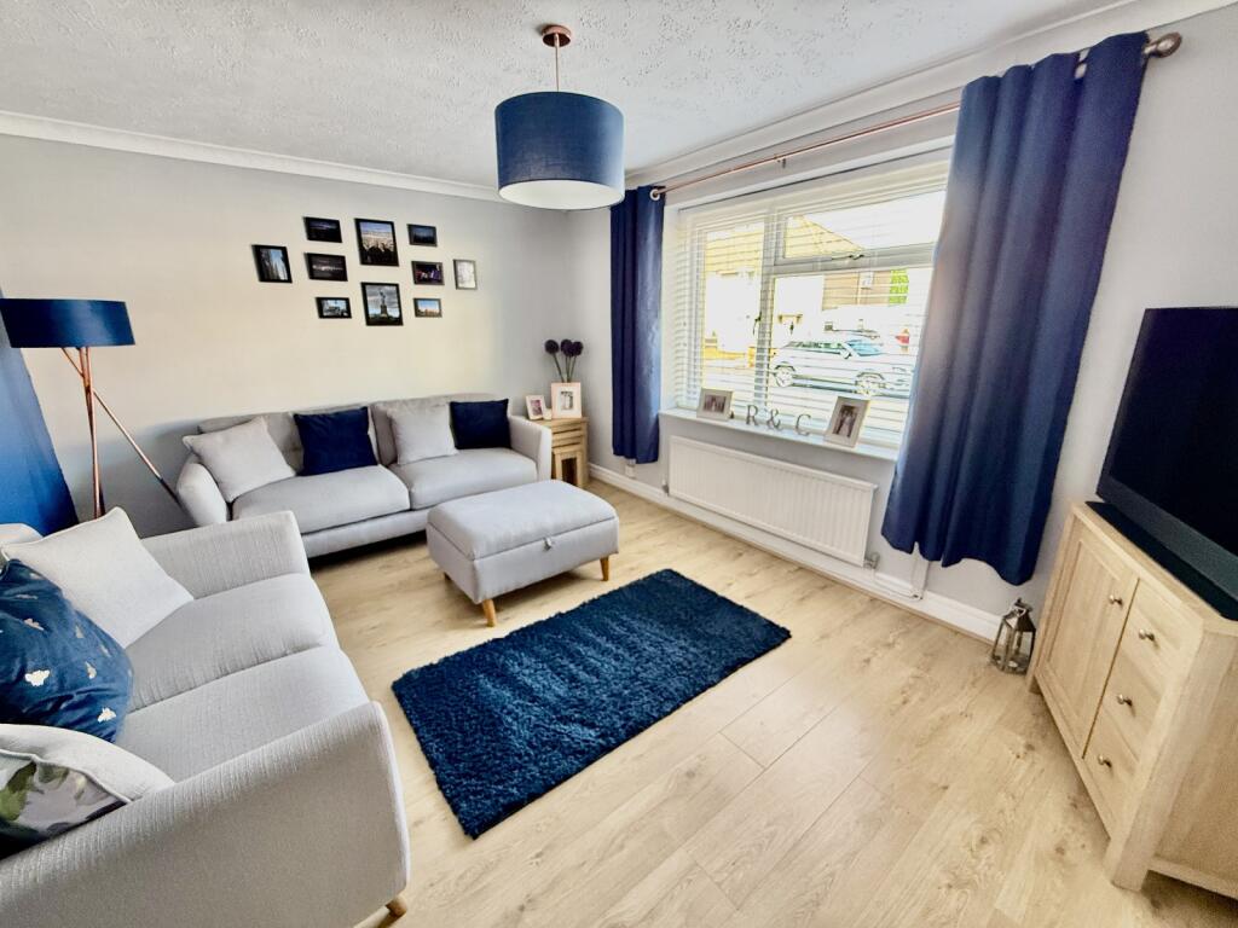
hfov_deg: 102.1
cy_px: 464
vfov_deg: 85.7
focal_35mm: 14
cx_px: 619
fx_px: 501
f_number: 2.2
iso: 320
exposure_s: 1/74
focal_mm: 2.22
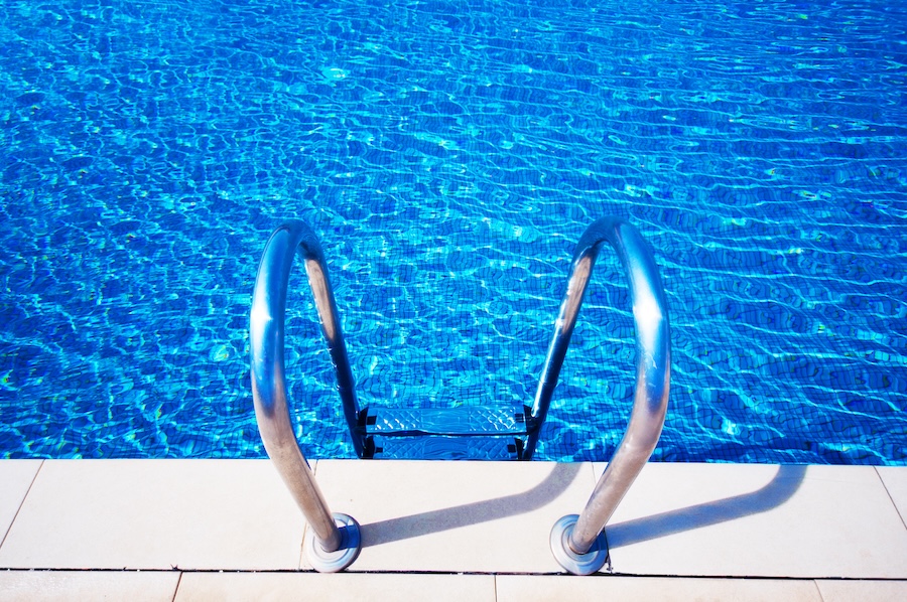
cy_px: 301
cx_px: 454
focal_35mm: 20
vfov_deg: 63.1
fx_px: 491
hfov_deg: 85.5
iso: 200
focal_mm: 13
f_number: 4.8
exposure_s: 1/1600
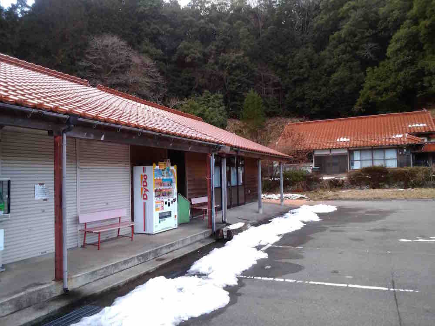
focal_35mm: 27
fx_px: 339
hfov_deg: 65.3
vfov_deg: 51.4
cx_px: 218
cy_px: 163
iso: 40
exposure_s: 1/40
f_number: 2.4
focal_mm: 2.87
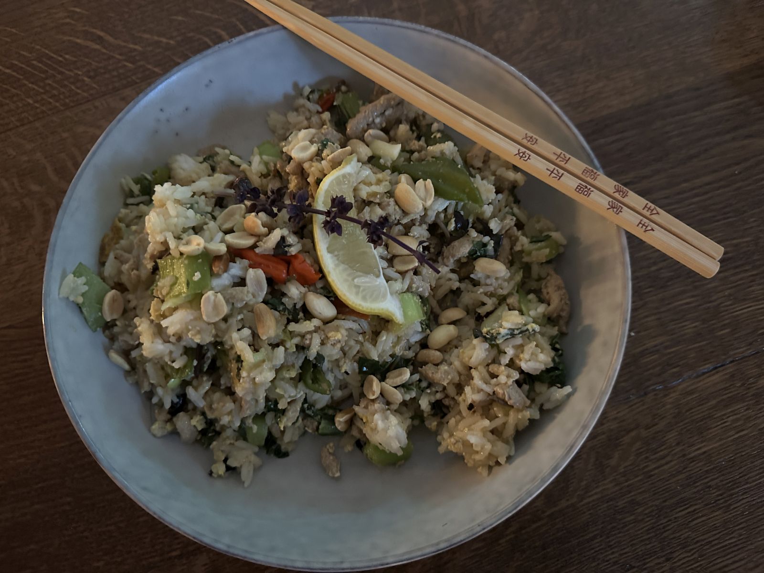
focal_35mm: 24
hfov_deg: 71.6
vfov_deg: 56.8
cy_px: 286
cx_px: 382
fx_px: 530
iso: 1600
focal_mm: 6.86
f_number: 1.78
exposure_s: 1/30
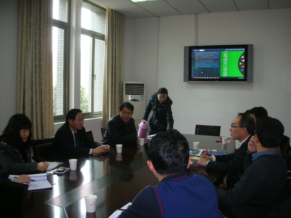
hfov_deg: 52.6
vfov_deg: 40.7
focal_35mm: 35
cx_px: 146
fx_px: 294
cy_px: 109
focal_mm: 5.8
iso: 58
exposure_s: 1/30
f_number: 3
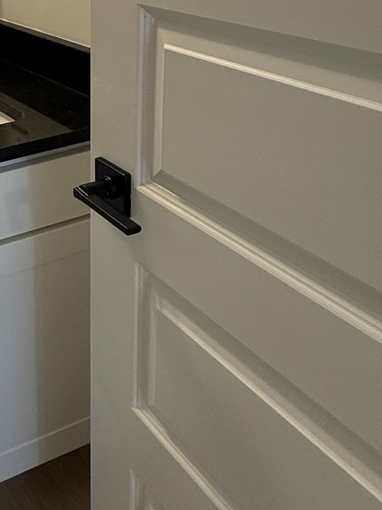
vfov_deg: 41.7
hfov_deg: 28.8
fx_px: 603
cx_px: -112
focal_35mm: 41
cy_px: 41
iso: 200
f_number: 2.2
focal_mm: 2.22
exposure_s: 1/120
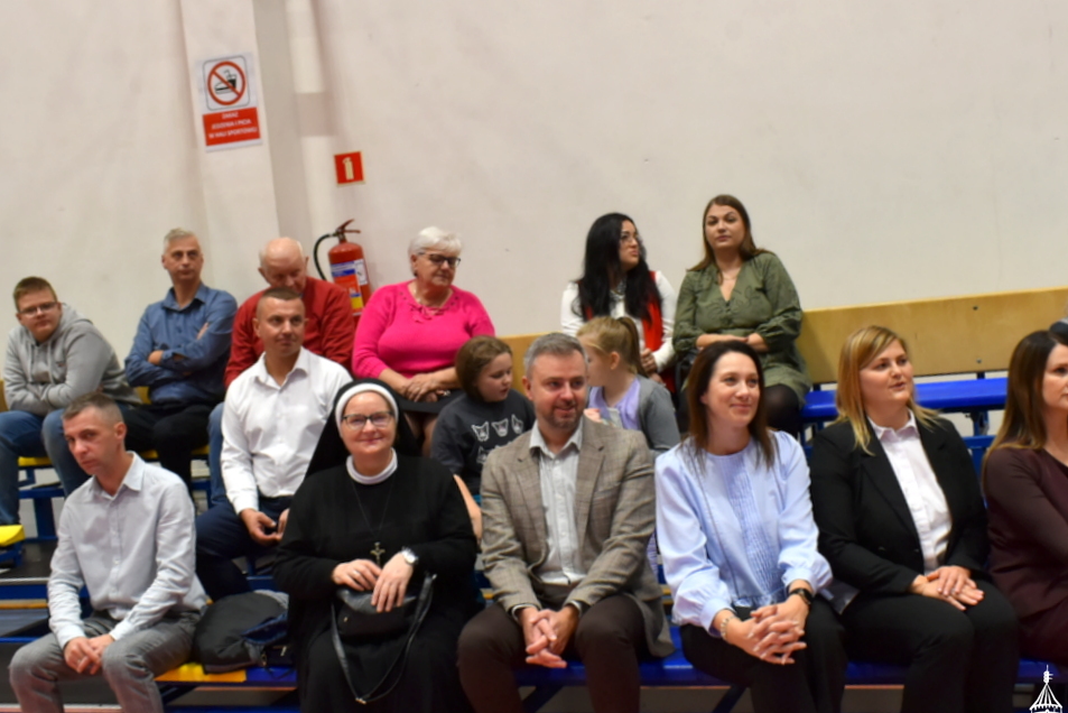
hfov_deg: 55.2
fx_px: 1009
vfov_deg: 38.8
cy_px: 404
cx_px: 659
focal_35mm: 34
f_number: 4
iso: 640
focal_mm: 18
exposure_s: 1/60
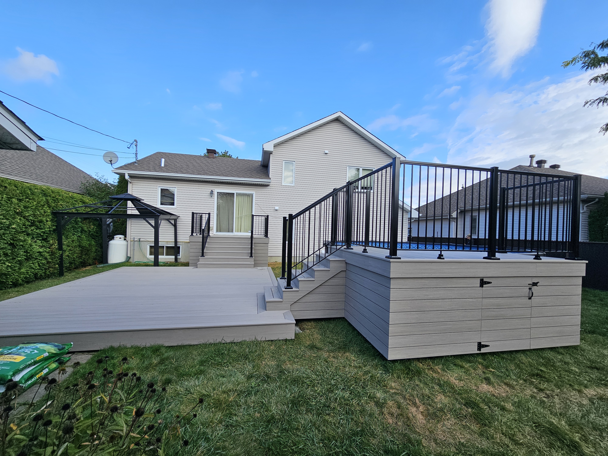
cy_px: 228
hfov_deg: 106.2
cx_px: 304
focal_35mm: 13
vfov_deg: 89.9
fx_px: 228
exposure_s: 1/1154
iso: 50
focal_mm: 2.2
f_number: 2.2
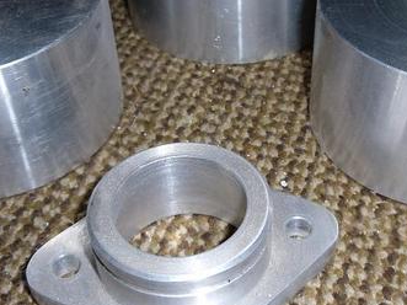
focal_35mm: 60
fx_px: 705
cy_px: 117
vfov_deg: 24.3
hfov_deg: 32.2
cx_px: 226
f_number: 3.3
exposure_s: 1/45
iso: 80
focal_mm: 5.6
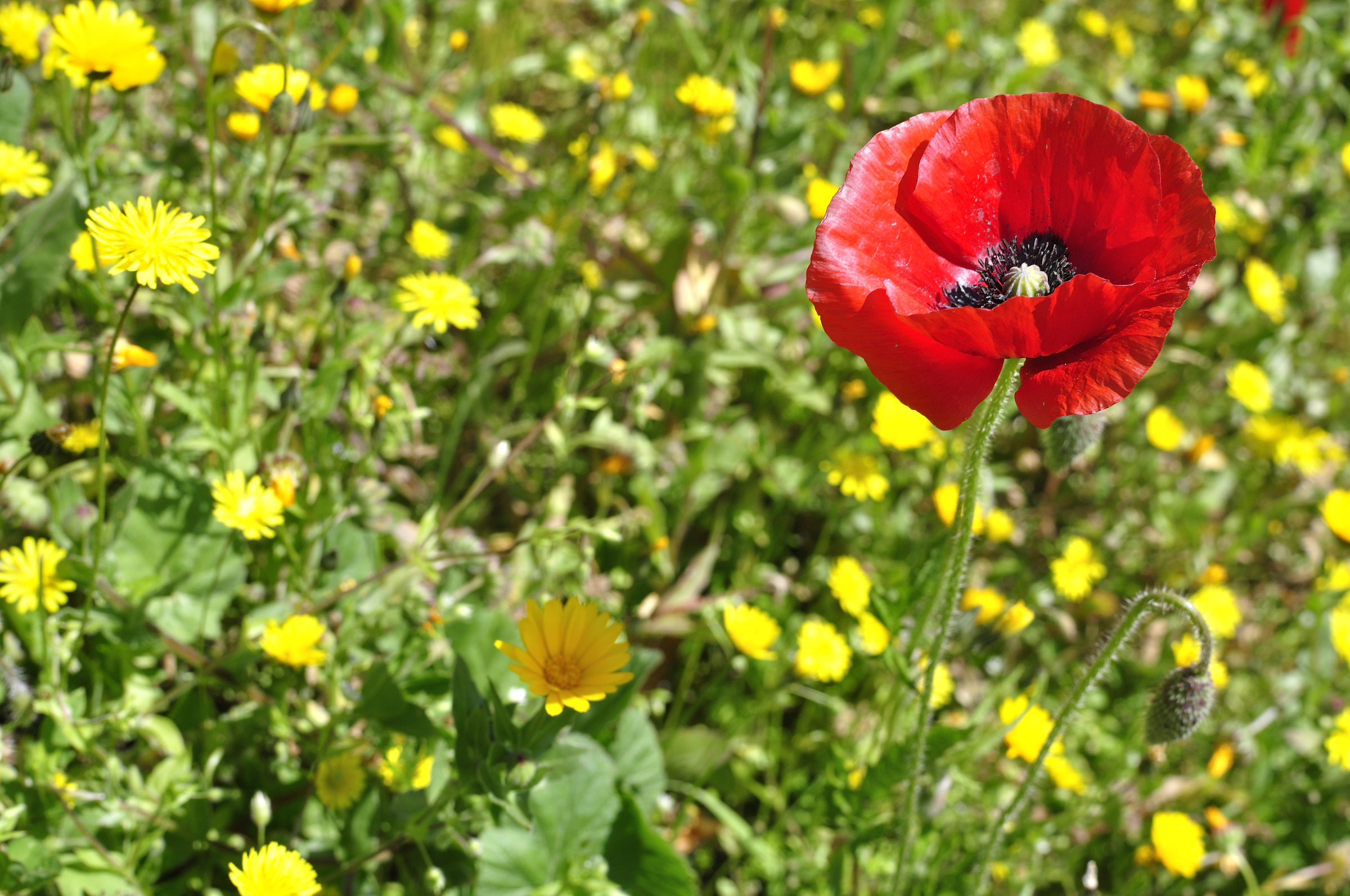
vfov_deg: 25.7
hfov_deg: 37.9
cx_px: 675
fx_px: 1966
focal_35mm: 52
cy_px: 448
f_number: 9
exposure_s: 1/320
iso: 200
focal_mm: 35
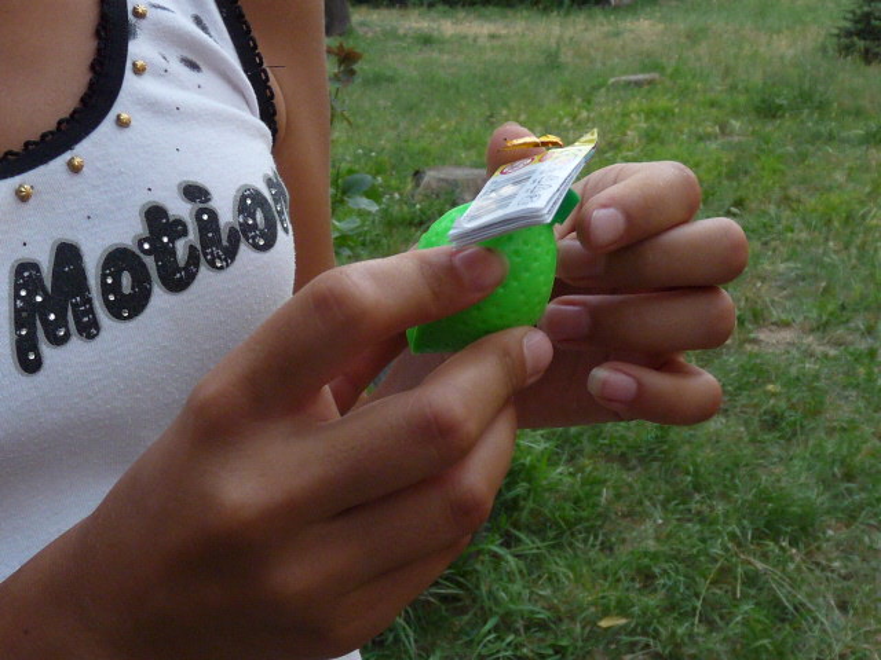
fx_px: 1273
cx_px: 440
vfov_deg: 29.1
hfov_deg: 38.2
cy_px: 330
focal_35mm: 50
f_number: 3.6
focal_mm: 5
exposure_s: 1/250
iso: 250
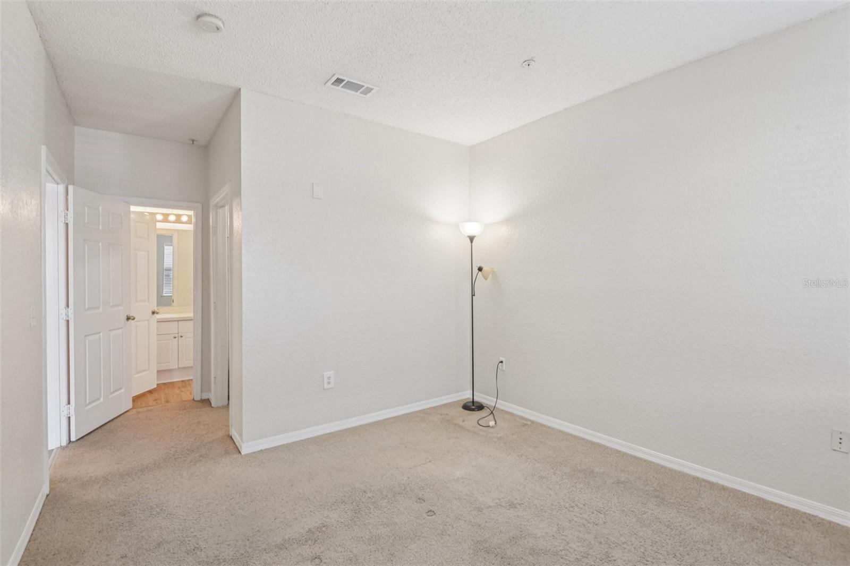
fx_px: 378
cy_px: 283
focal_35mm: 16
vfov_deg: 73.7
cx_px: 425
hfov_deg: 96.7
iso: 400
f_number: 8
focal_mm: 16
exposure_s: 1/10
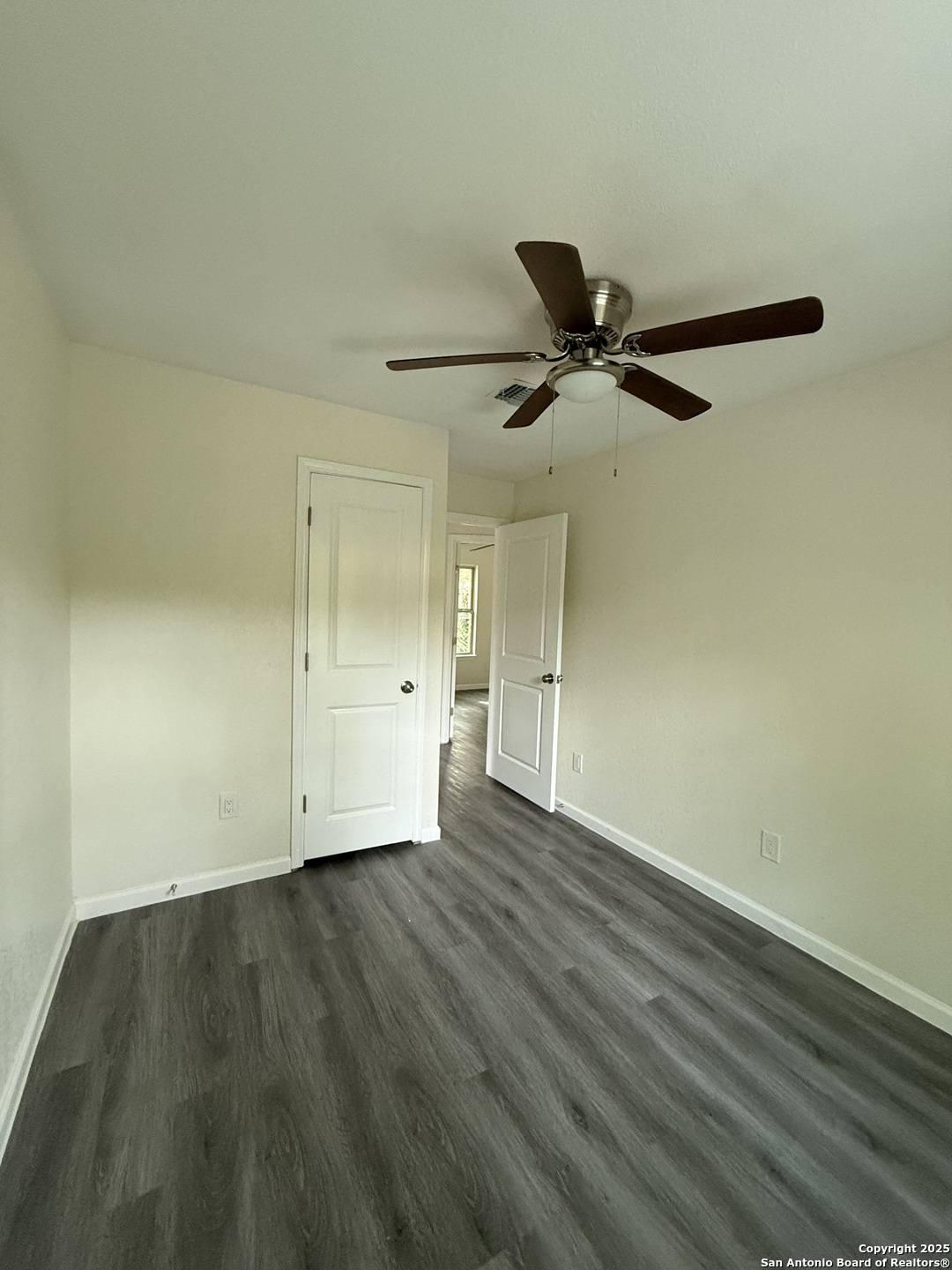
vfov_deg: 102.1
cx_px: 476
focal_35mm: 14
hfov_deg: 85.7
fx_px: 513
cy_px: 635
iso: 500
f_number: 2.2
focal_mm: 2.22
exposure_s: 1/60
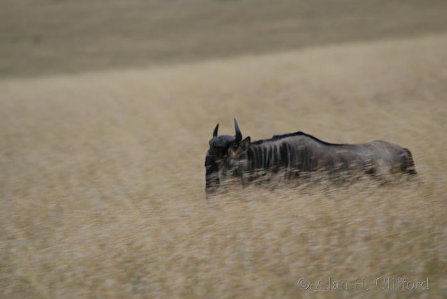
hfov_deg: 4.2
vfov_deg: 2.8
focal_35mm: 495
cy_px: 150
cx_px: 224
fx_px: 6151
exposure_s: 1/160
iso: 100
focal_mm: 330
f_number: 5.6
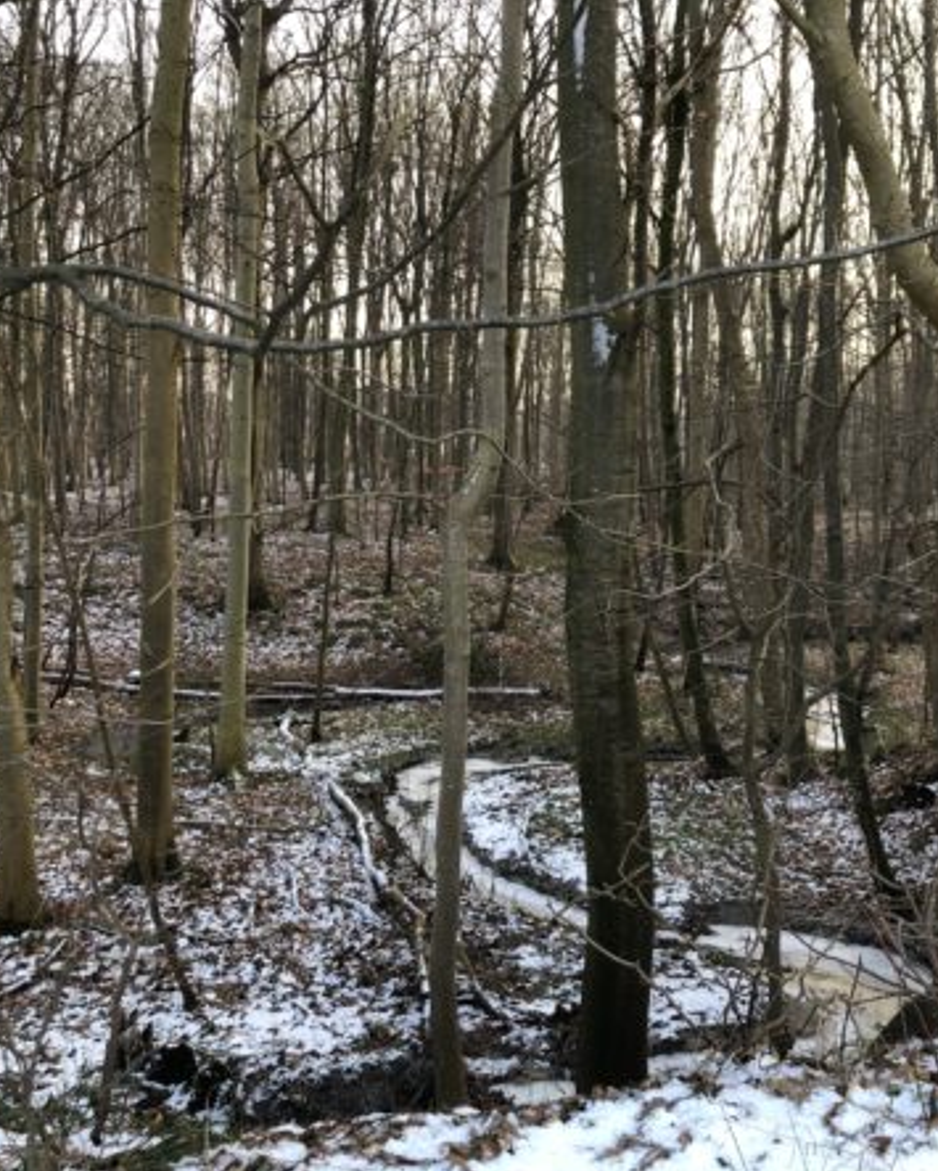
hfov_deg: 40.1
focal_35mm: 37
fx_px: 1283
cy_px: 587
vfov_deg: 49.1
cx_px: 542
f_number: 1.8
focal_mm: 4
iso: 32
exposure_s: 1/100
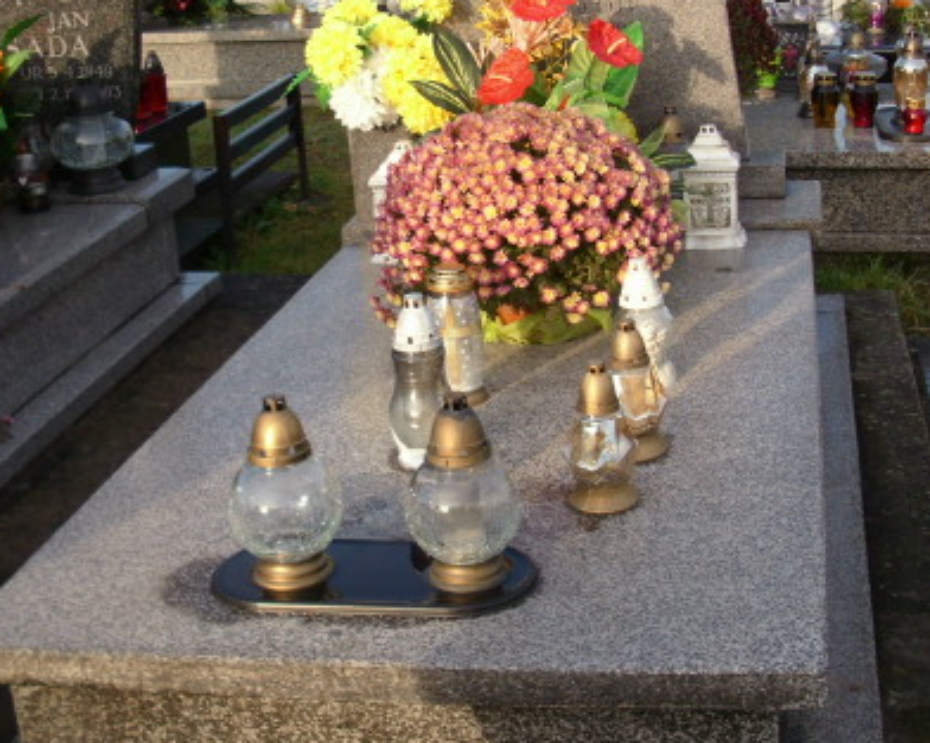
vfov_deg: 25.7
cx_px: 581
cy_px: 290
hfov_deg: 31.8
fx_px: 1623
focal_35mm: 59
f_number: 2.8
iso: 50
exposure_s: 1/438
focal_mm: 6.2
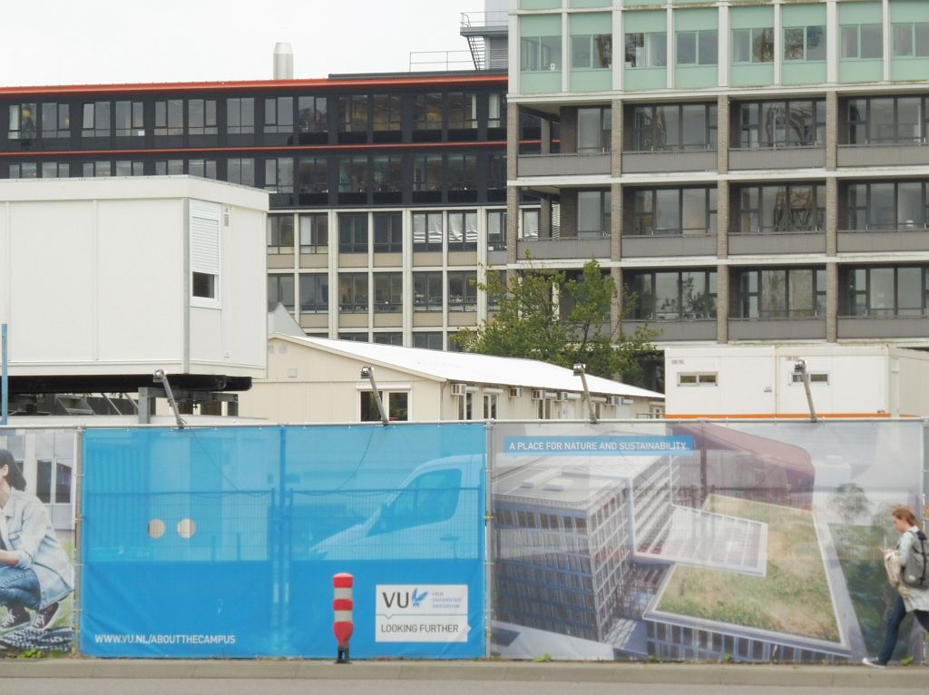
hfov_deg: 11.2
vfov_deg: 8.4
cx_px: 464
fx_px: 4719
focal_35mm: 176
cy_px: 348
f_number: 6.3
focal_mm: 31.3
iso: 200
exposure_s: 1/100
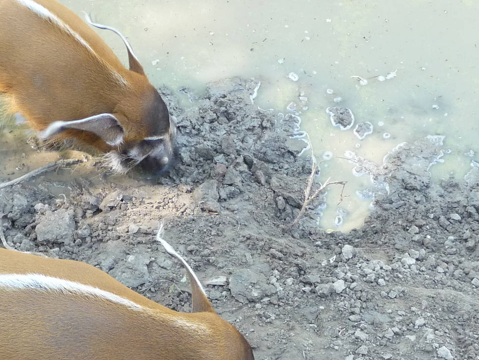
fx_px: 1218
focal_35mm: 88
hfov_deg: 22.0
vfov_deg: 16.7
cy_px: 250
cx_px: 110
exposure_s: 1/30
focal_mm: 8
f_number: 4.2
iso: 200
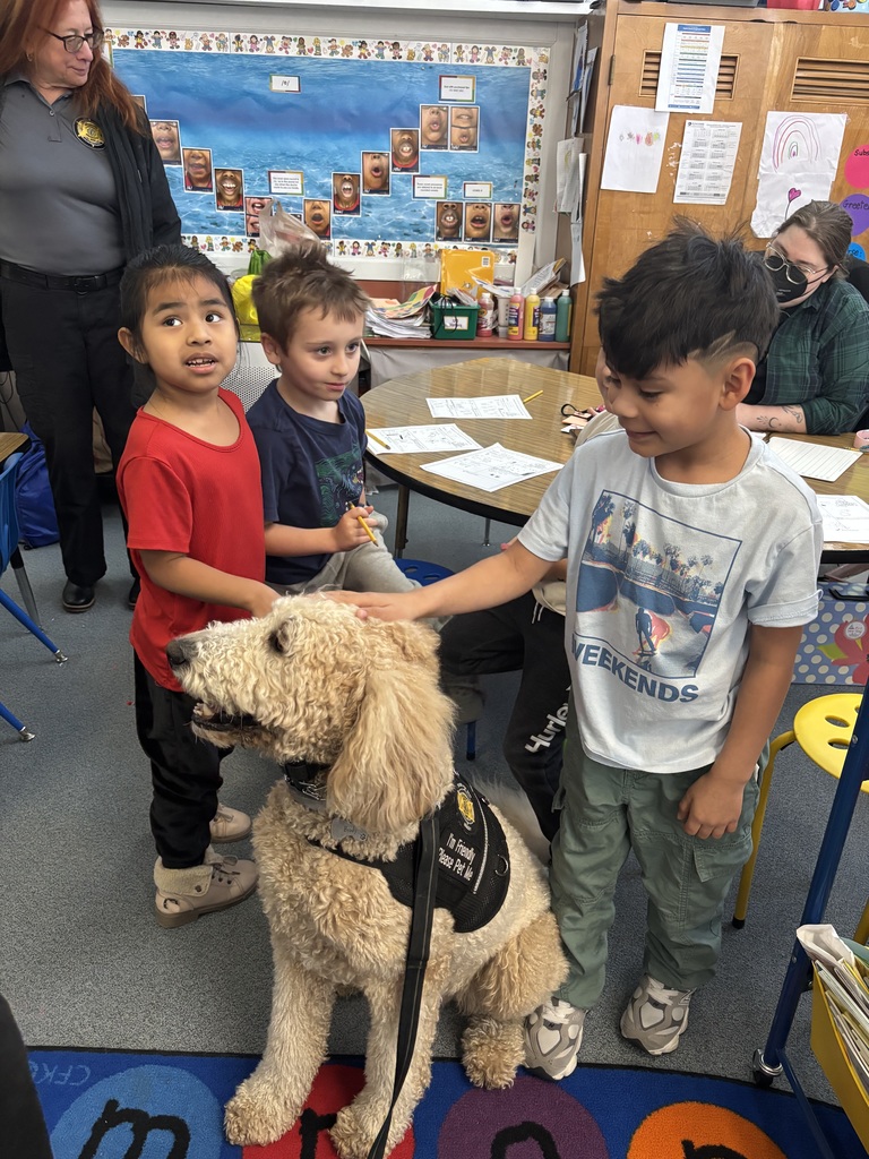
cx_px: 434
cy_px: 580
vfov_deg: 67.3
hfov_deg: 53.1
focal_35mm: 26
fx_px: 870
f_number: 1.6
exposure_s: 1/60
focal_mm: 5.96
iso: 400
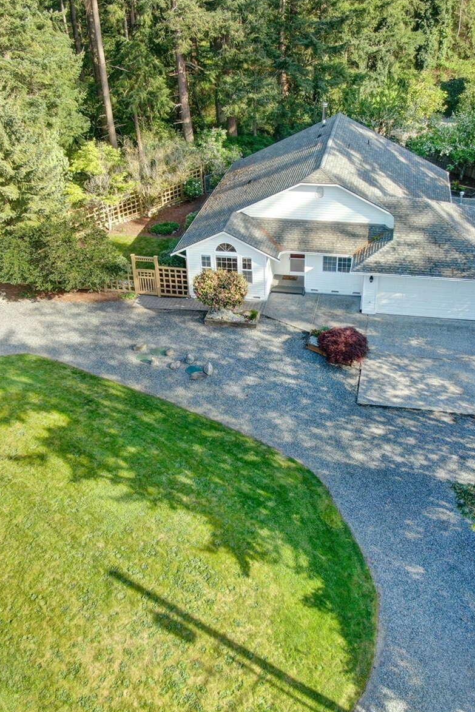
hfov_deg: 38.9
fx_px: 673
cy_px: 352
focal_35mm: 34
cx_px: 247
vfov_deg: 55.8
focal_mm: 4.4
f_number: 2.8
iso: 100
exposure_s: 1/100
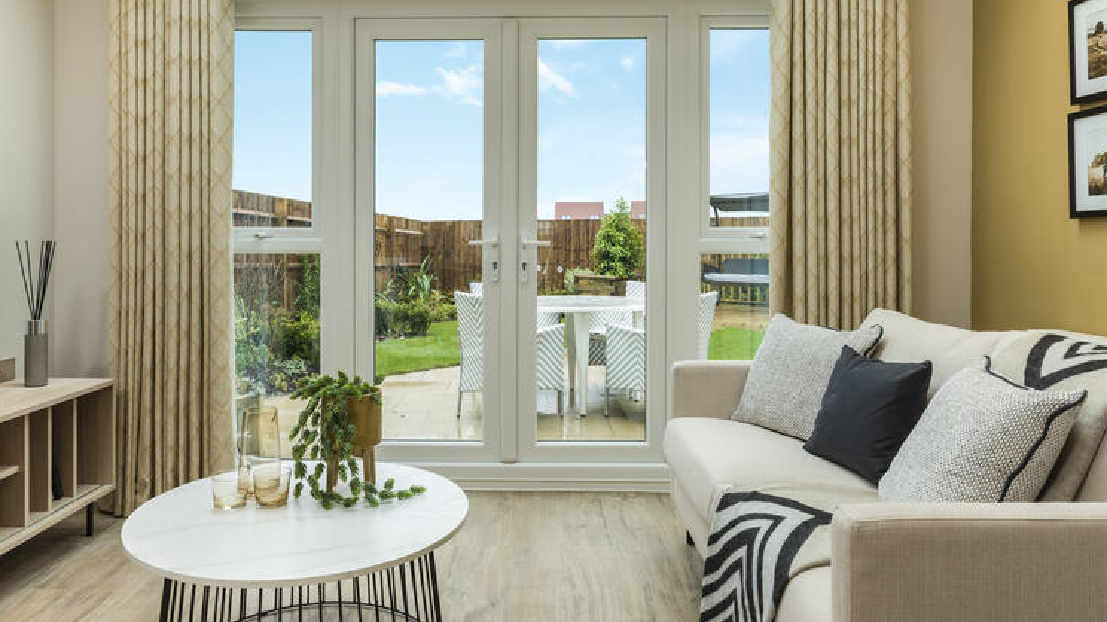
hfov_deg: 76.1
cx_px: 492
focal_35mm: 24
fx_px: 704
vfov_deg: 47.4
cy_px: 249
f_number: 13
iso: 100
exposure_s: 1/2
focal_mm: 21
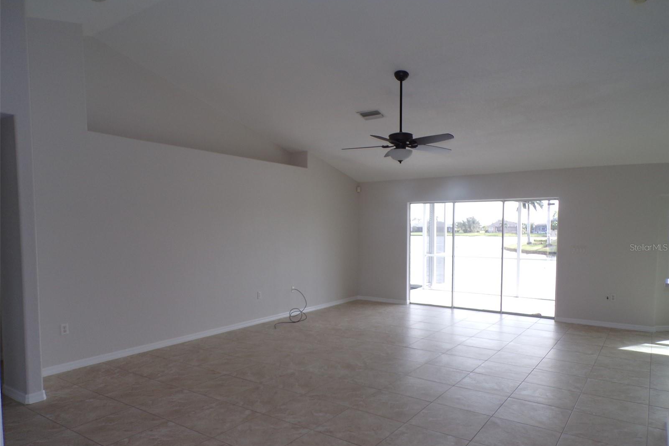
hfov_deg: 71.5
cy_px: 247
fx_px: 465
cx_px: 334
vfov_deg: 51.2
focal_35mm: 25
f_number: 4.3
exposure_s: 1/56
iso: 80
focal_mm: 4.3
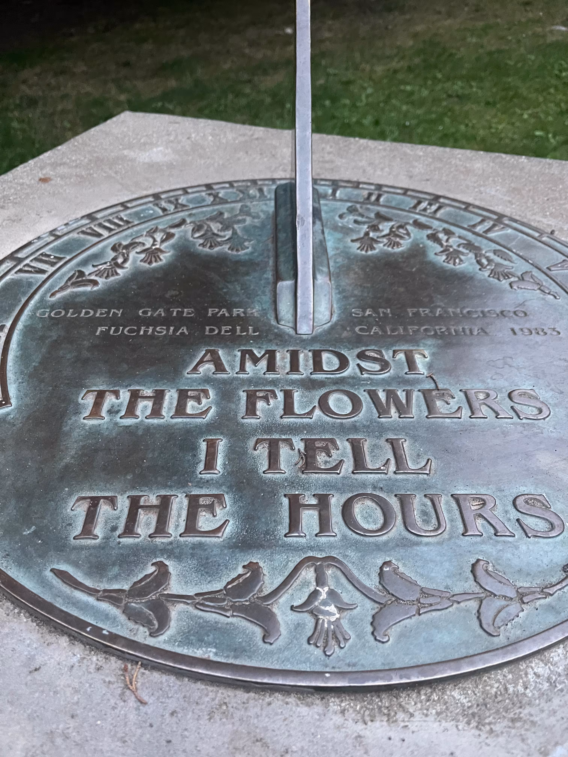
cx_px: 284
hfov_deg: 53.1
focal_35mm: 26
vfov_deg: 67.3
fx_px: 569
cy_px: 378
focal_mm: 5.1
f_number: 1.6
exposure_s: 1/33
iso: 640
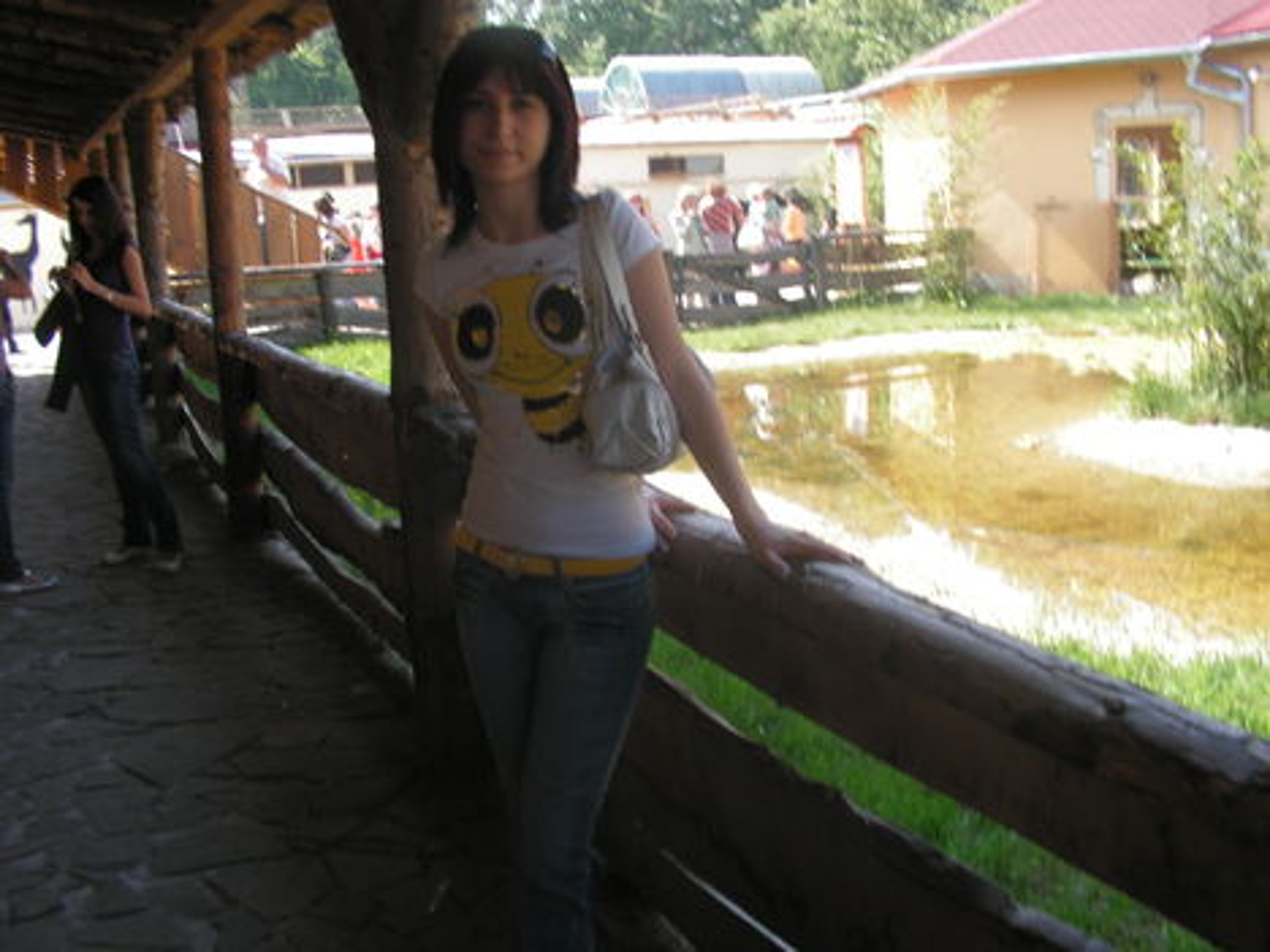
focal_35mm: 36
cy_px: 476
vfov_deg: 39.7
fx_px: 1321
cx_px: 635
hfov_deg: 51.4
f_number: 3.2
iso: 50
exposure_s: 1/100
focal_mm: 6
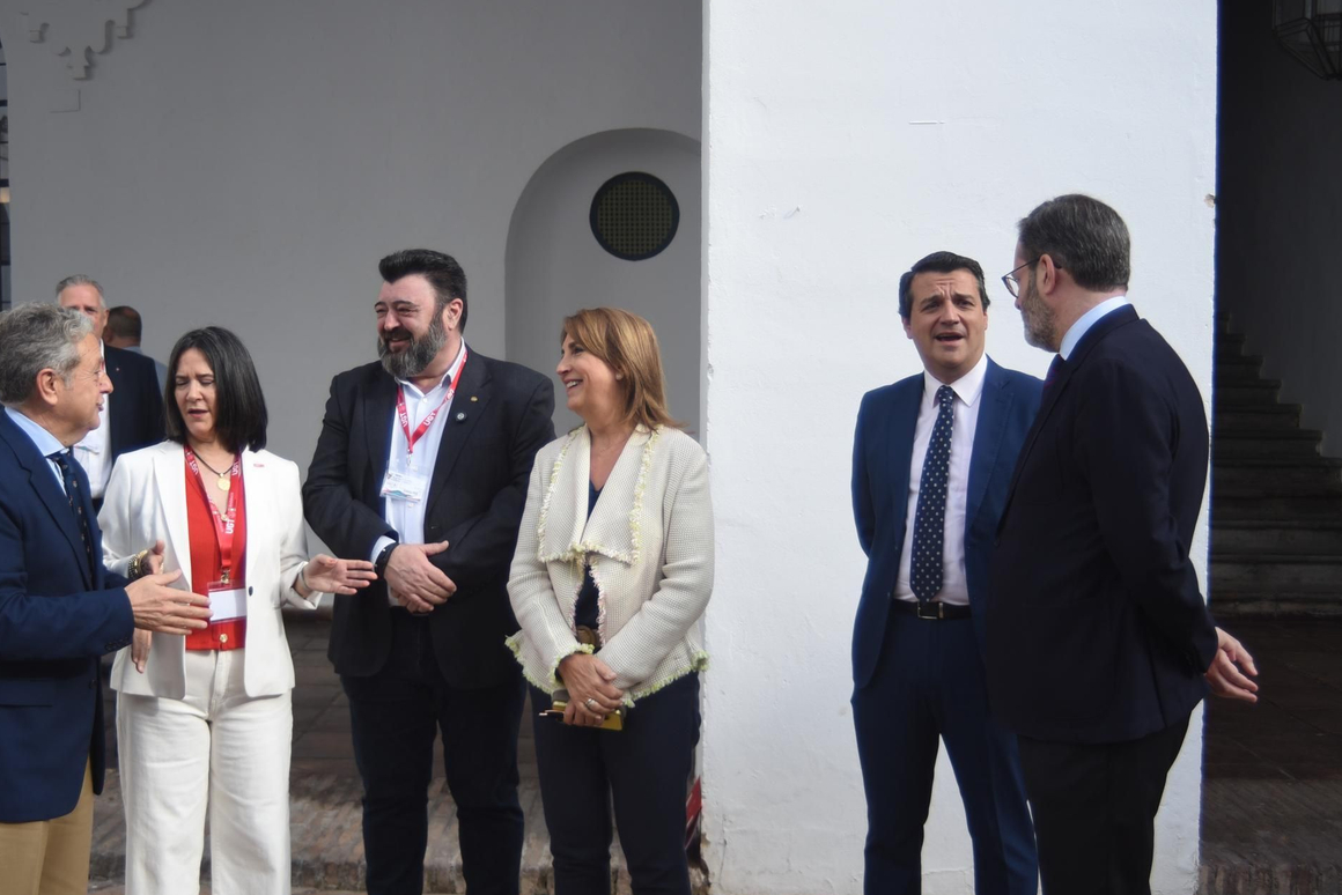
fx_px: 1491
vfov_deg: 33.4
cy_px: 464
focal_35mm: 40
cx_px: 580
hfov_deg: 48.3
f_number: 4
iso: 100
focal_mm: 29
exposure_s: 1/500
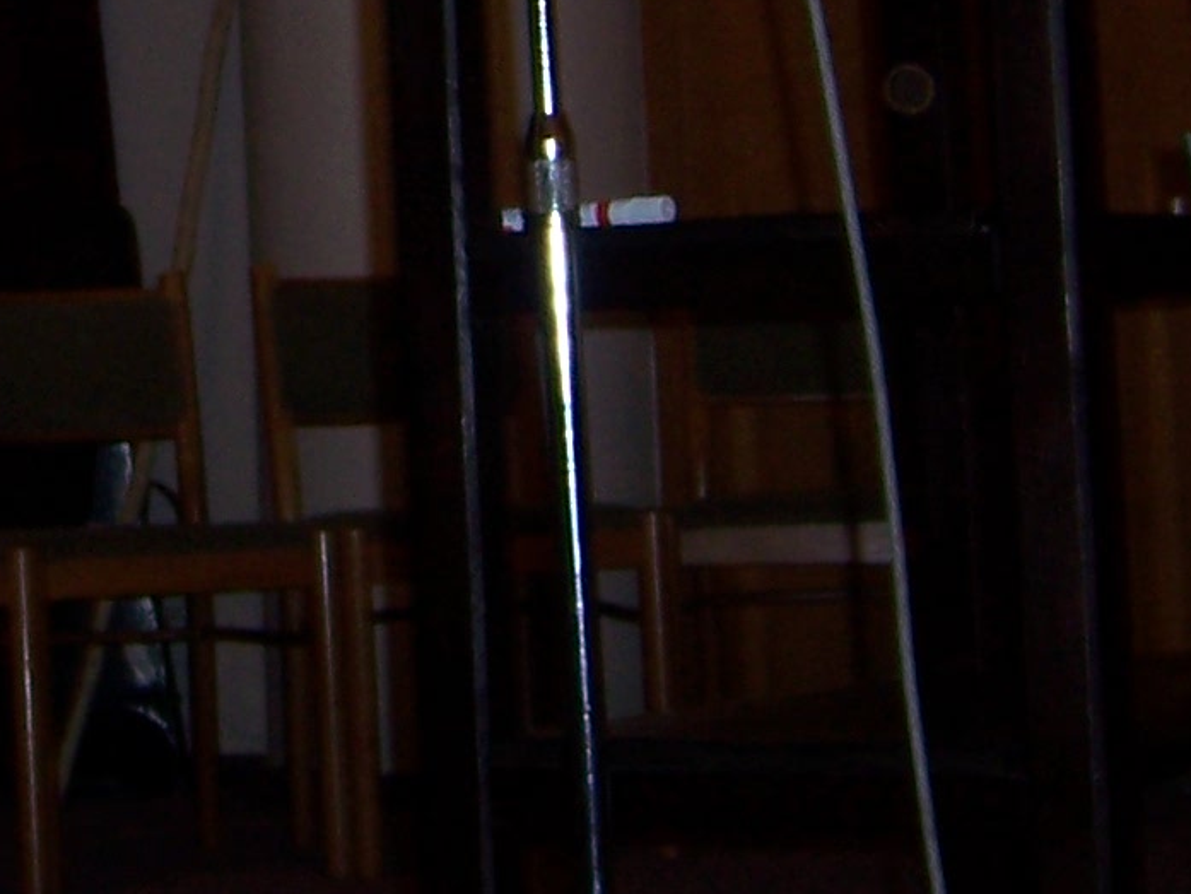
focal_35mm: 133
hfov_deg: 14.4
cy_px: -326
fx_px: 4577
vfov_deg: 10.8
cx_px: -178
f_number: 2.8
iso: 80
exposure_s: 1/60
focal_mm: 6.2
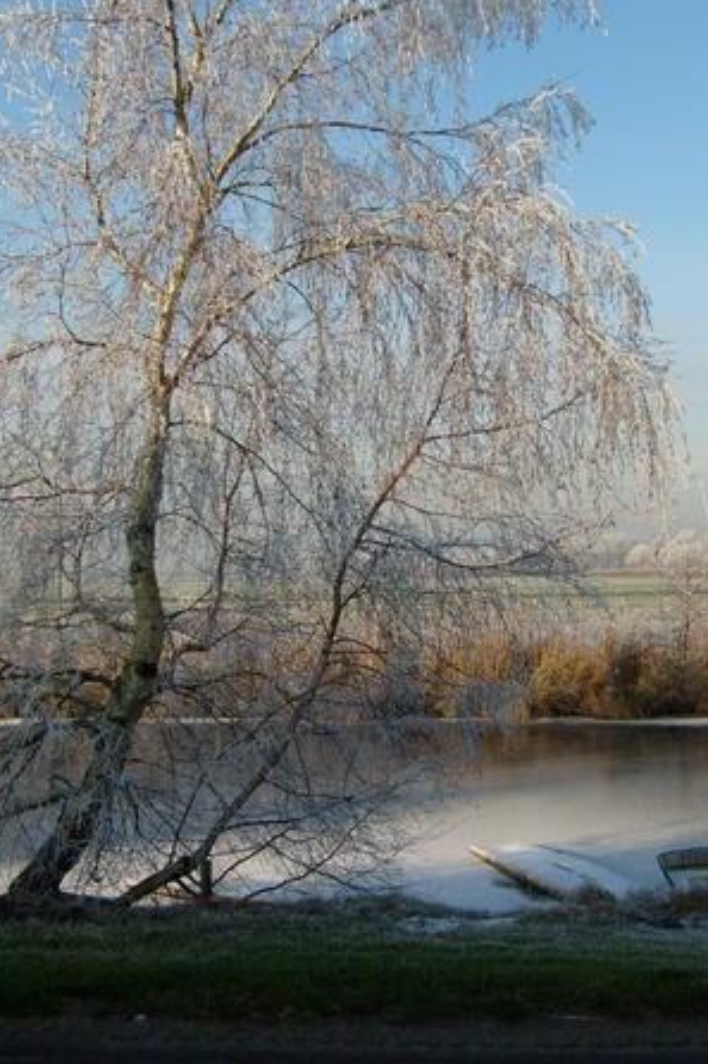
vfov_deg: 40.4
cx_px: 453
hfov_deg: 27.4
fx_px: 1447
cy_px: 534
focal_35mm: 49
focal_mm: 5.8
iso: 80
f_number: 7.1
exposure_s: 1/180
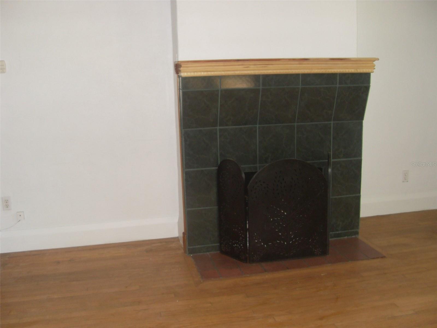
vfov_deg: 38.7
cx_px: 218
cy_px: 164
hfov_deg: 50.1
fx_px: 467
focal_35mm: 37
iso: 120
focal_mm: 6.3
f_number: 2.8
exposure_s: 1/45
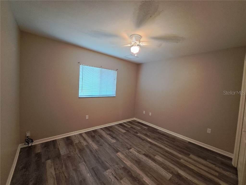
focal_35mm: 13
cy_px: 92
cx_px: 123
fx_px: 92
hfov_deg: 106.2
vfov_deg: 89.9
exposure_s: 1/40
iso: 200
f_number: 2.2
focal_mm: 1.74
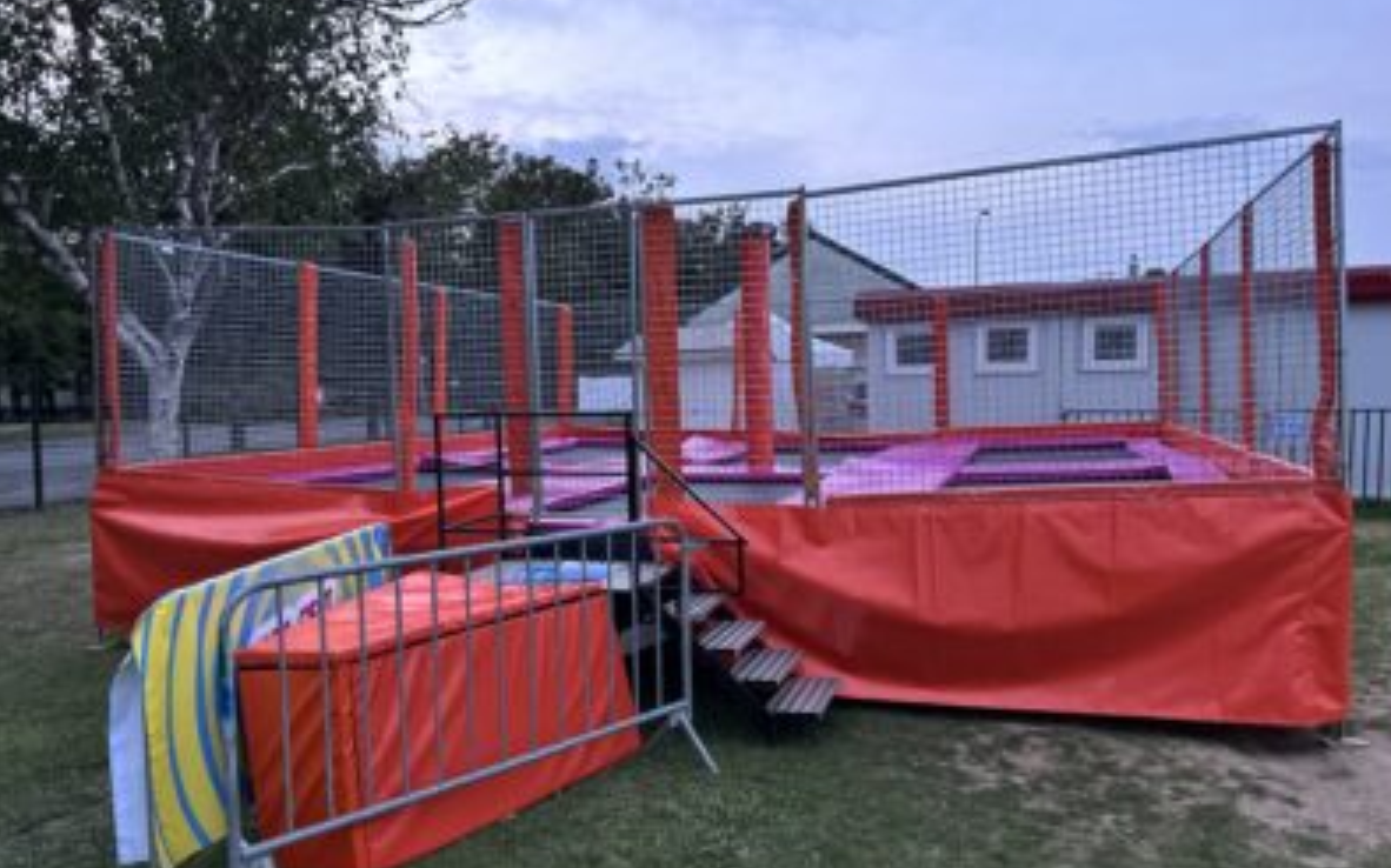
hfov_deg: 66.5
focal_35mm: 28
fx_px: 1061
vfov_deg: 44.5
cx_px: 692
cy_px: 473
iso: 500
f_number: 1.5
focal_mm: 5.7
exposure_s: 1/42
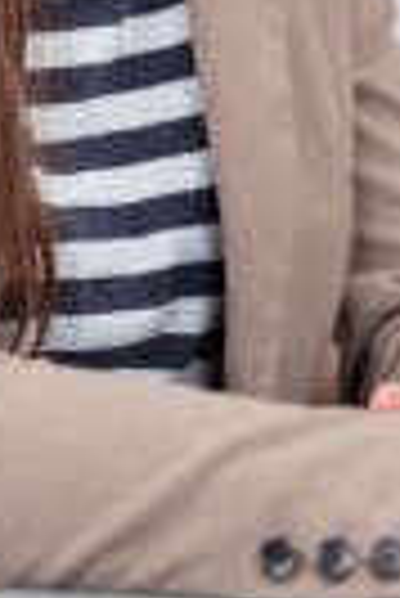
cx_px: 602
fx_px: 3358
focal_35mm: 202
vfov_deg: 10.0
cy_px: -151
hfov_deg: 6.7
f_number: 2.2
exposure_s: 1/200
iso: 100
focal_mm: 50
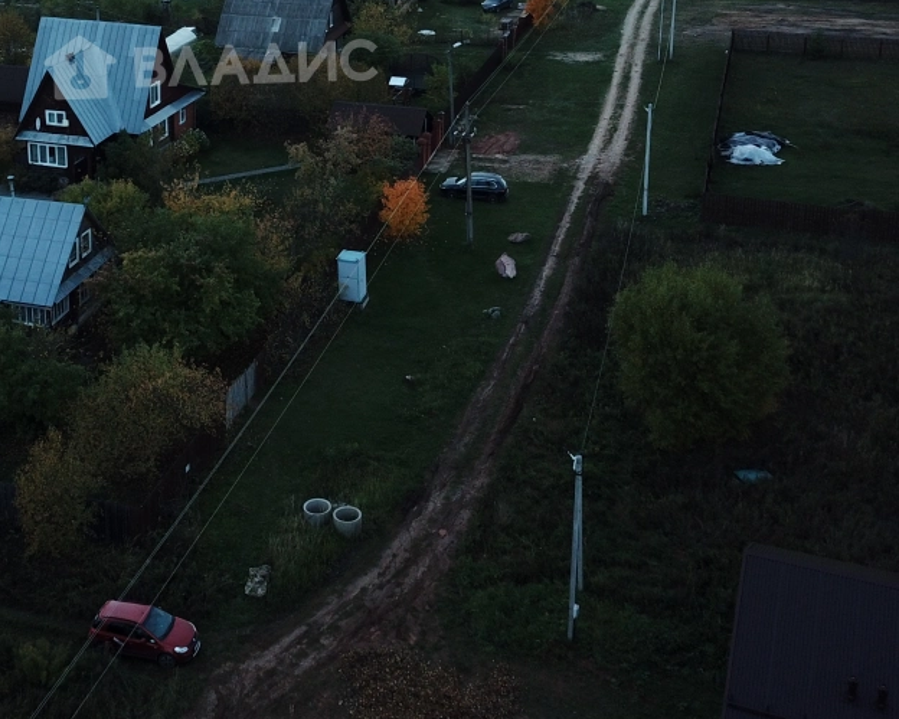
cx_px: 212
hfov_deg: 35.7
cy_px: 61
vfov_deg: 28.4
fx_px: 1357
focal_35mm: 51
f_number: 2.2
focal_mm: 4.73
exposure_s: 1/50
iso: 167
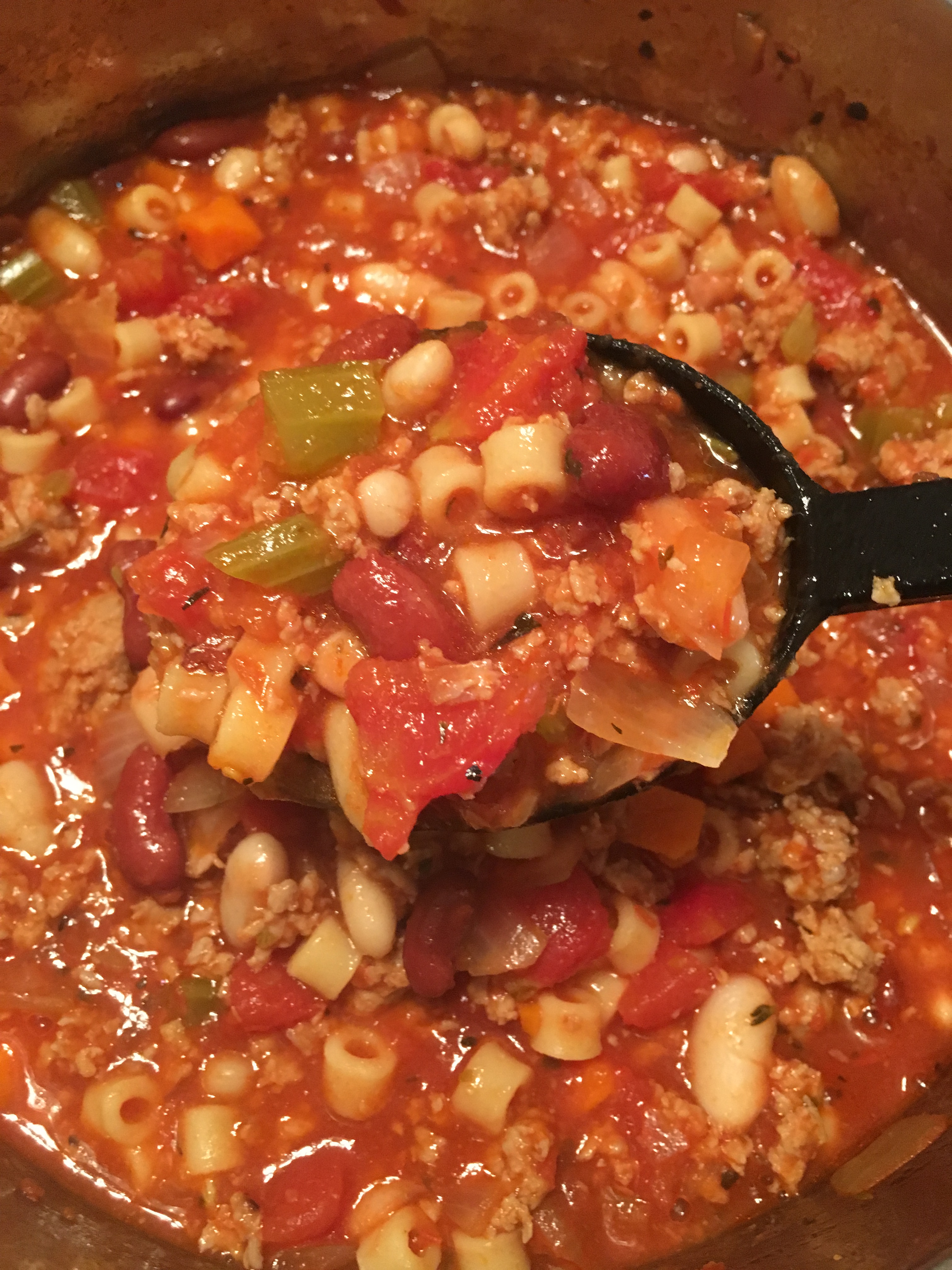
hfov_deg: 48.2
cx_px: 476
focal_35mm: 29
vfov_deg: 61.7
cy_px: 635
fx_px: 1063
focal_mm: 4.15
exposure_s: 1/15
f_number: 2.2
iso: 250
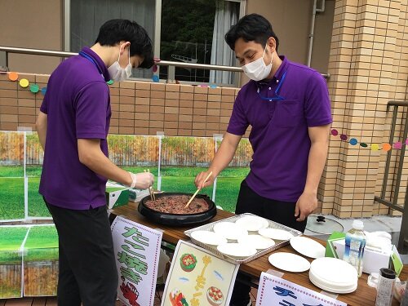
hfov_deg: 58.4
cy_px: 153
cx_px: 204
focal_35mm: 31
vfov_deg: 45.4
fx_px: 365
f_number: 2.4
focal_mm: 3.3
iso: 25
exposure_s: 1/186
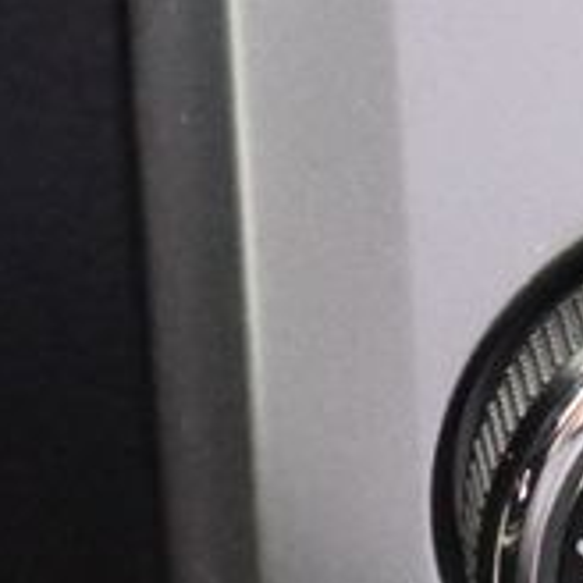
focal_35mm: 298
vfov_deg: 5.9
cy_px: 348
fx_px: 5678
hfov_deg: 5.9
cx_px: 380
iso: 12800
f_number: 5
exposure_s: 1/30
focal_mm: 45
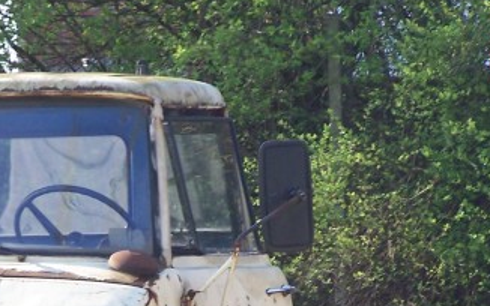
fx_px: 5864
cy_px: 414
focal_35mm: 439
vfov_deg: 3.0
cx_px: 120
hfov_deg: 4.8
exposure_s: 1/160
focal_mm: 28
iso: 64
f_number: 3.3
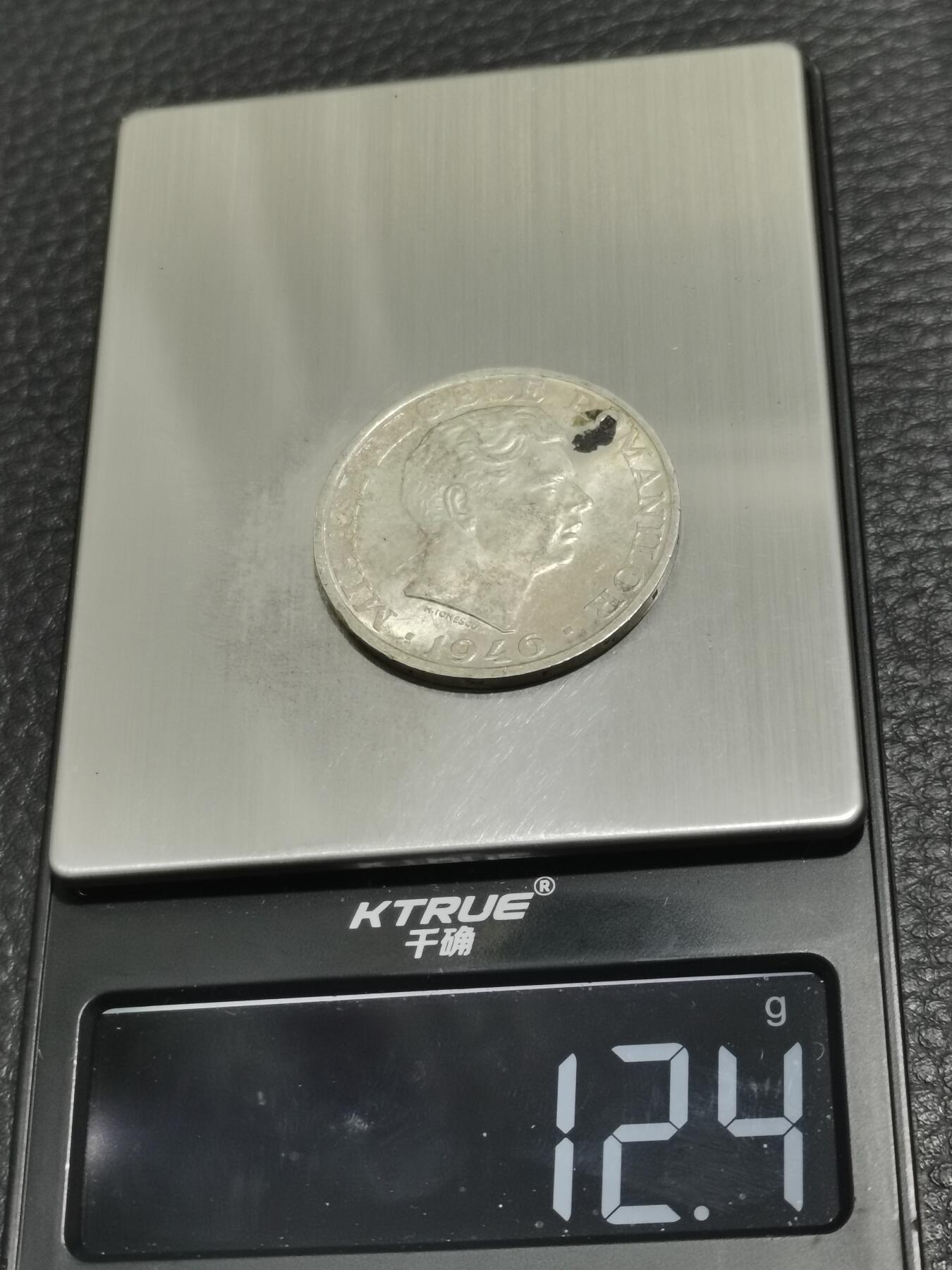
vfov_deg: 29.0
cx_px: 476
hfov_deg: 21.9
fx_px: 2457
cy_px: 635
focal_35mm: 67
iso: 125
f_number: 1.8
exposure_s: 1/100
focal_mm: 5.58
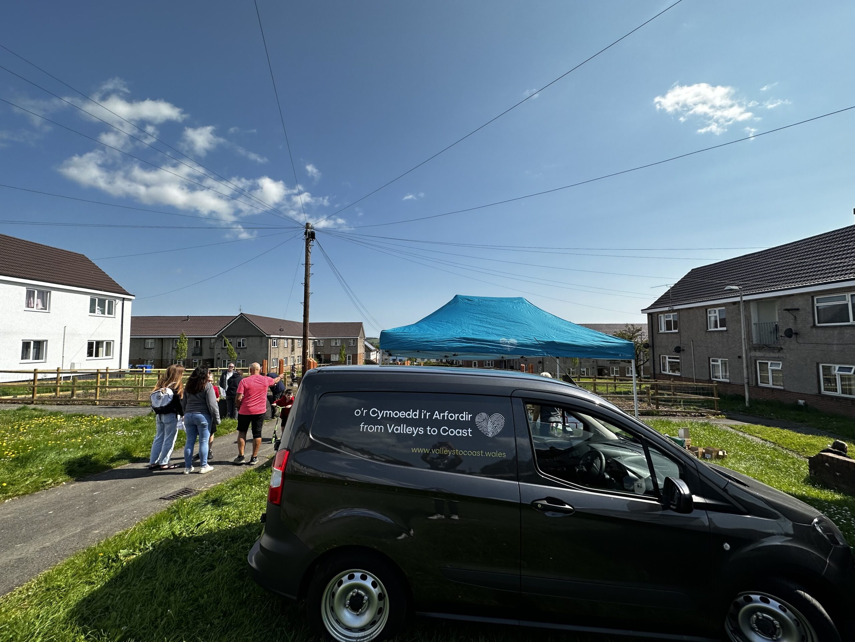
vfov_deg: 85.7
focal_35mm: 14
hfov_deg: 102.1
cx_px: 428
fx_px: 346
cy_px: 321
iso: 50
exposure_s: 1/2882
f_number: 2.2
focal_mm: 2.22
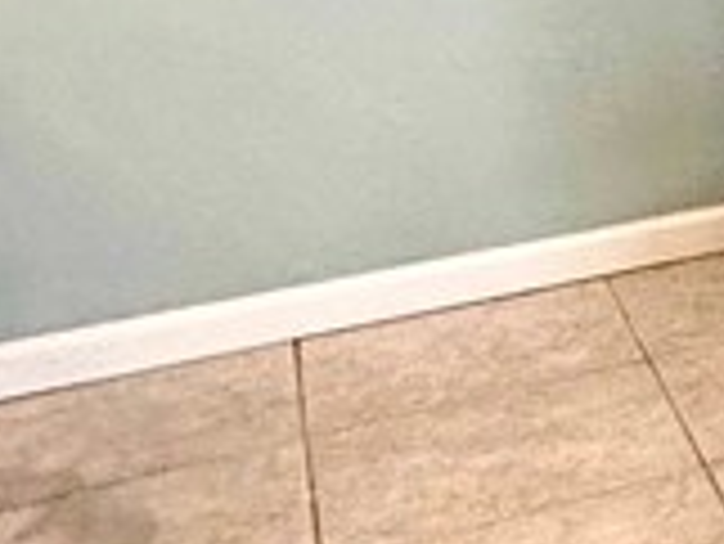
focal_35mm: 89
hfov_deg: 14.3
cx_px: 1763
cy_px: -472
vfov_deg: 14.4
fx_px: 1863
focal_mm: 2.22
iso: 80
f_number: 2.2
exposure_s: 1/120
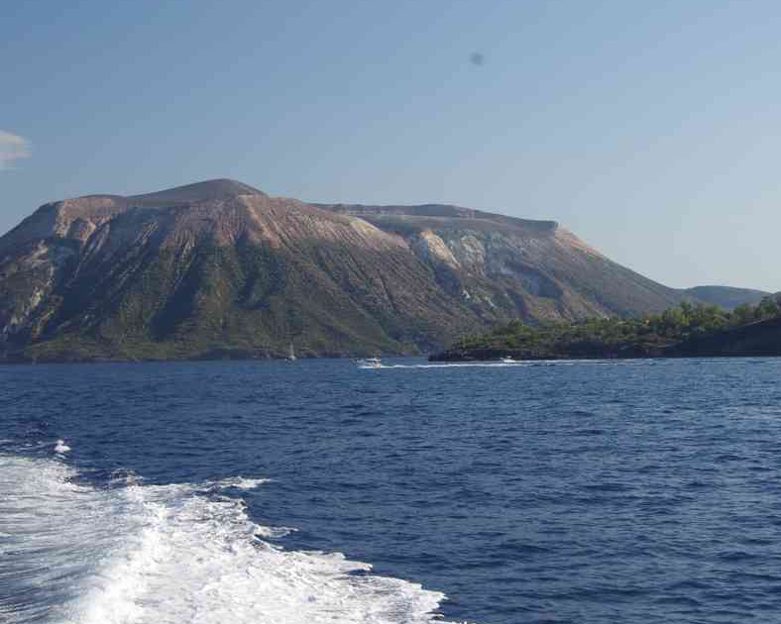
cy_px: 323
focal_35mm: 69
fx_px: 1600
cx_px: 432
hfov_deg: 27.4
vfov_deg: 22.1
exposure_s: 1/100
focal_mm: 38.8
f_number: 11
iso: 200
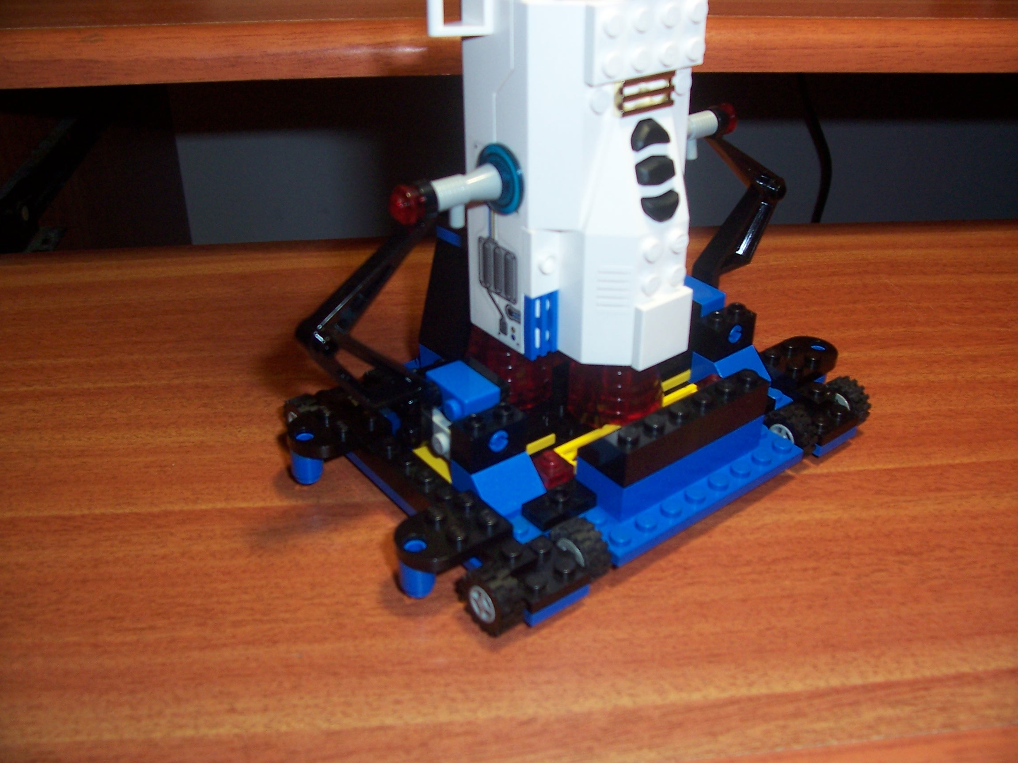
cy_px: 382
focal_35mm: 34
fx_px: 1000
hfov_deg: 54.0
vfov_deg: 41.8
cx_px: 509
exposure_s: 1/60
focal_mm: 5.6
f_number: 2.7
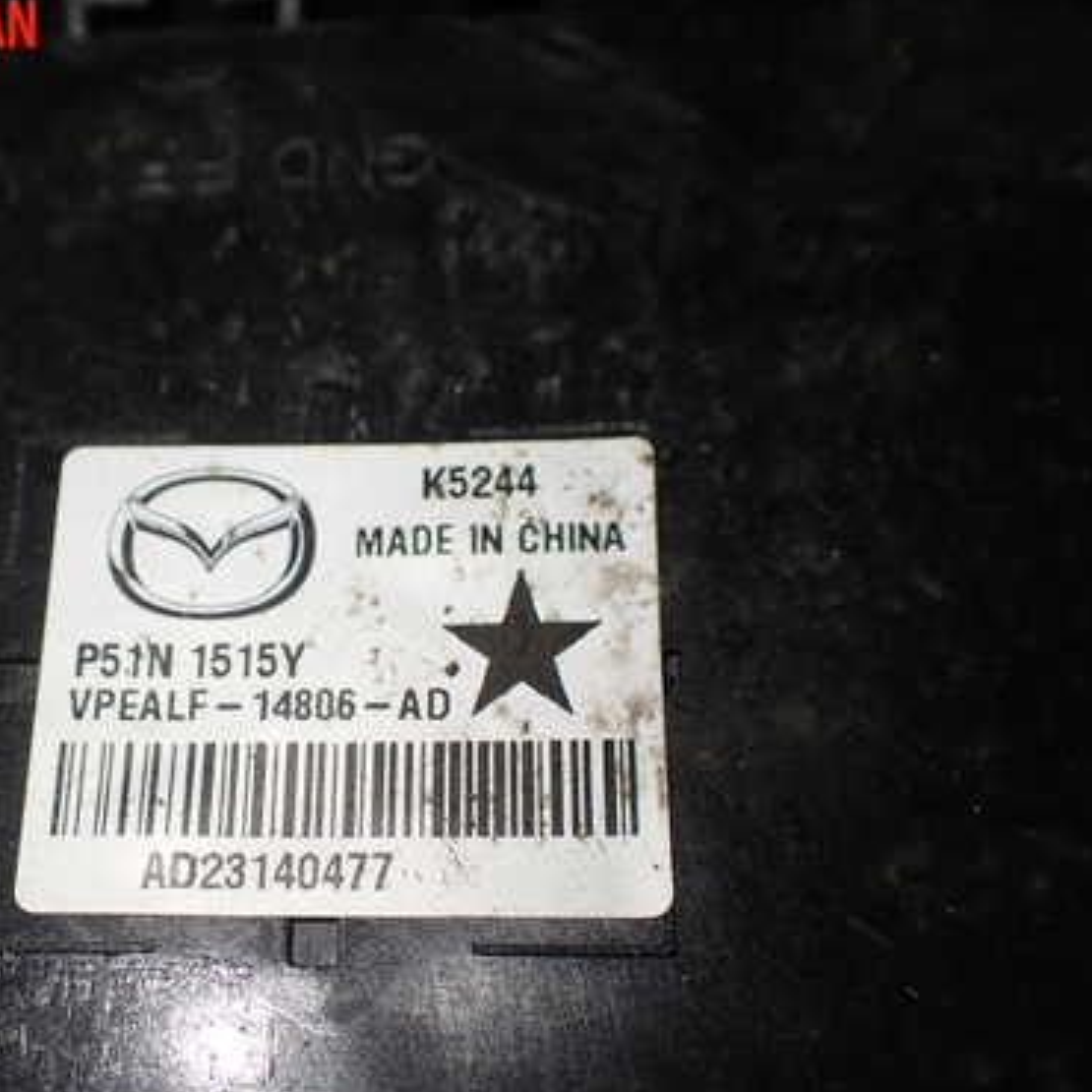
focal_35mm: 43
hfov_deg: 38.8
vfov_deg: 39.0
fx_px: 1535
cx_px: 387
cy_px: 655
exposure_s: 1/125
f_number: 2.3
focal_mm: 5.4
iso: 160
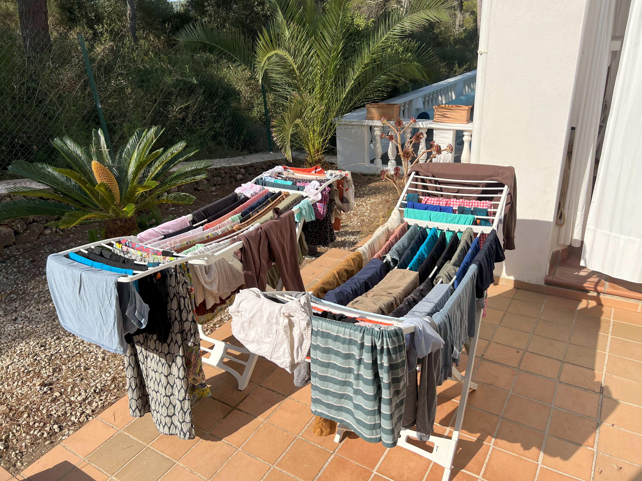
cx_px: 321
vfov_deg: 53.1
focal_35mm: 26
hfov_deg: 67.3
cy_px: 240
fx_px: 482
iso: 50
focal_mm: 5.7
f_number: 1.5
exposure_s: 1/3831
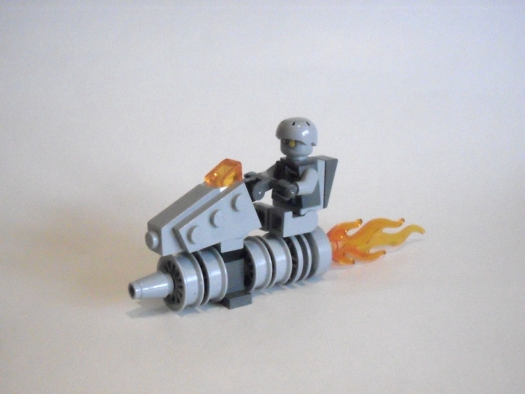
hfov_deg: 42.9
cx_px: 262
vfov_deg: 32.9
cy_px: 197
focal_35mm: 44
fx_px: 667
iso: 1600
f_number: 4.5
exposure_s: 1/350
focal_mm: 7.8
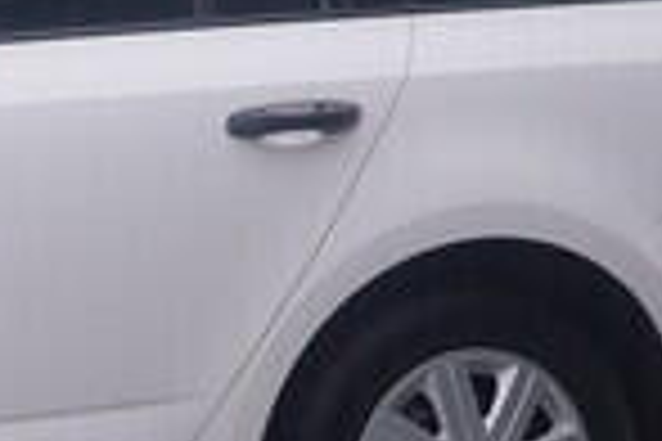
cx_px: -563
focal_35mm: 156
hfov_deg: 12.0
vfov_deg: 8.8
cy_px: 252
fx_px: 2877
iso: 200
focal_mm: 15
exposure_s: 1/80
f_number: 5
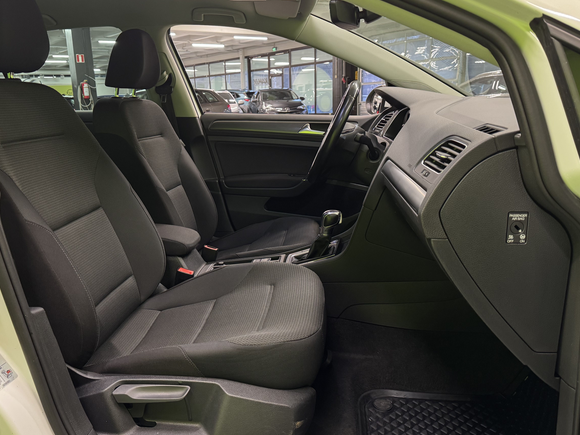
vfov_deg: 46.8
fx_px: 503
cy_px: 221
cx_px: 252
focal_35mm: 30
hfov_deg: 59.7
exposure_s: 1/50
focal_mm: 6.76
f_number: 1.78
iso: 250
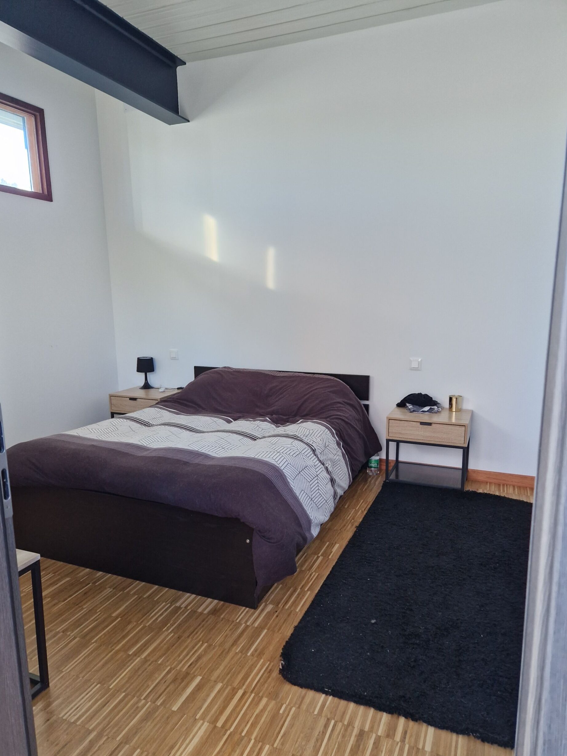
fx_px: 524
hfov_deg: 56.8
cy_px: 394
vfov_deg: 71.6
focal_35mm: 24
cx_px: 276
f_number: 1.8
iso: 200
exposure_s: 1/100
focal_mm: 5.4
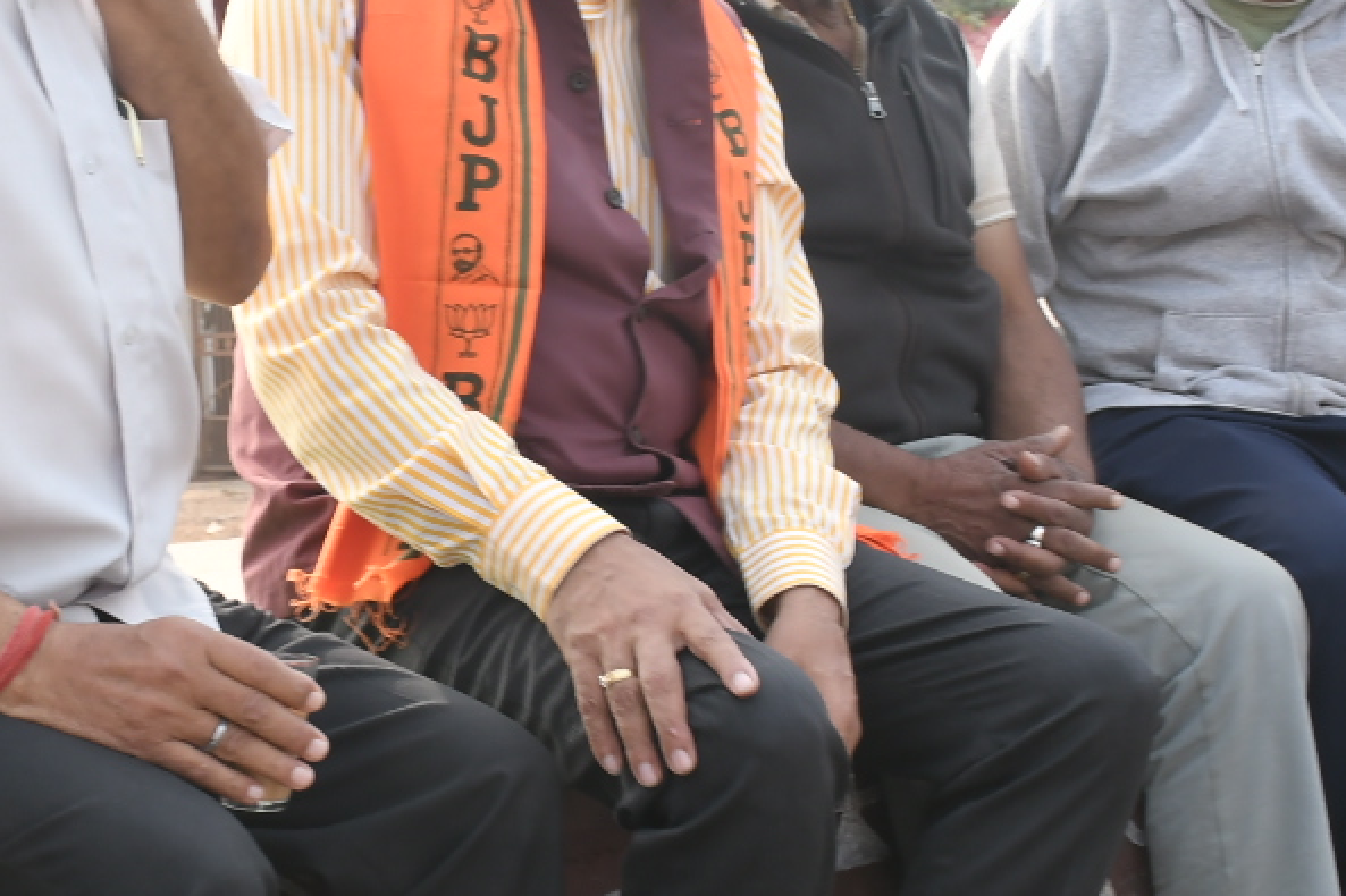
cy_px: 381
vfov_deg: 16.6
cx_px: 386
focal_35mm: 82
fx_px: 3065
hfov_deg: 24.6
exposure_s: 1/125
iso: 100
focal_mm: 20
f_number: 5.6
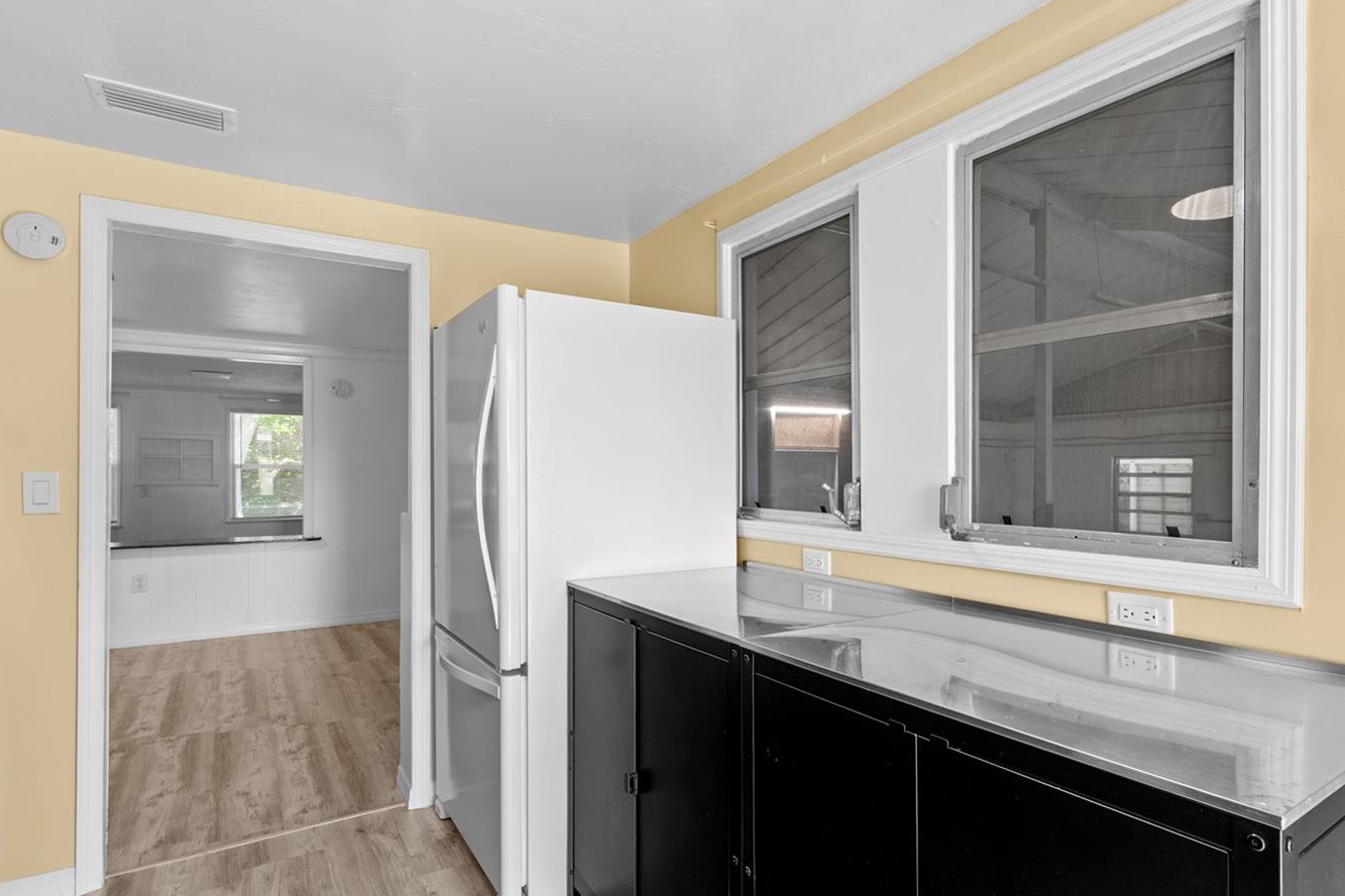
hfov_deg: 89.6
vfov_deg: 67.2
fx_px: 672
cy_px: 496
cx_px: 756
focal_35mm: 18
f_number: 7.1
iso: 100
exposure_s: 1/1.25
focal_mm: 10
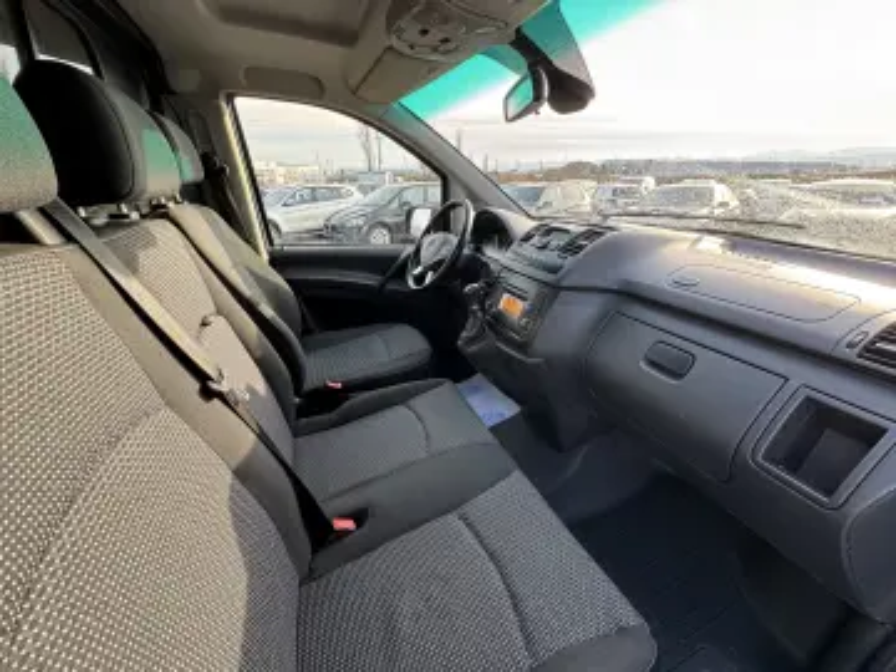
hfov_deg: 102.1
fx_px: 362
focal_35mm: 14
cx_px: 448
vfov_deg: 85.7
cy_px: 336
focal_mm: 2.22
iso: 100
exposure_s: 1/99
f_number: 2.2
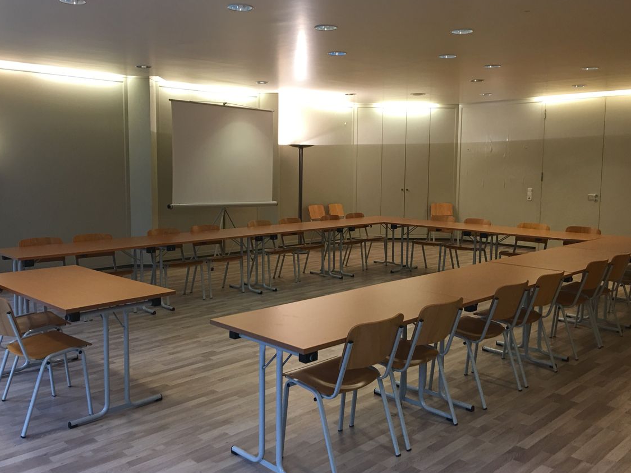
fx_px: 602
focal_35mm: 33
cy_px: 229
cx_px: 310
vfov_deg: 42.9
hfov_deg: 55.3
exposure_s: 1/33
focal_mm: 4.15
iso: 50
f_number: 2.2
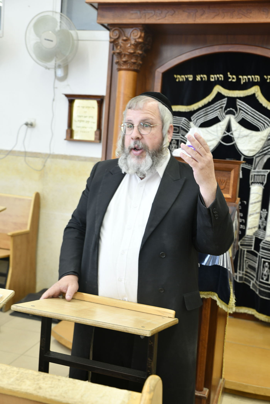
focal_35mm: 46
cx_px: 135
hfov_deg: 29.2
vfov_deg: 42.7
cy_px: 202
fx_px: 517
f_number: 5
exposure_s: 1/125
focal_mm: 46
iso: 800
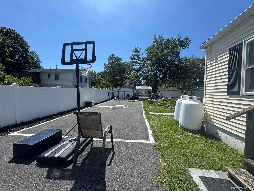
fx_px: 103
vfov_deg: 85.7
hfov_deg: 102.1
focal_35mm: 14
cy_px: 96
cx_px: 127
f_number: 2.2
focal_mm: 2.22
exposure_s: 1/1832
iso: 50
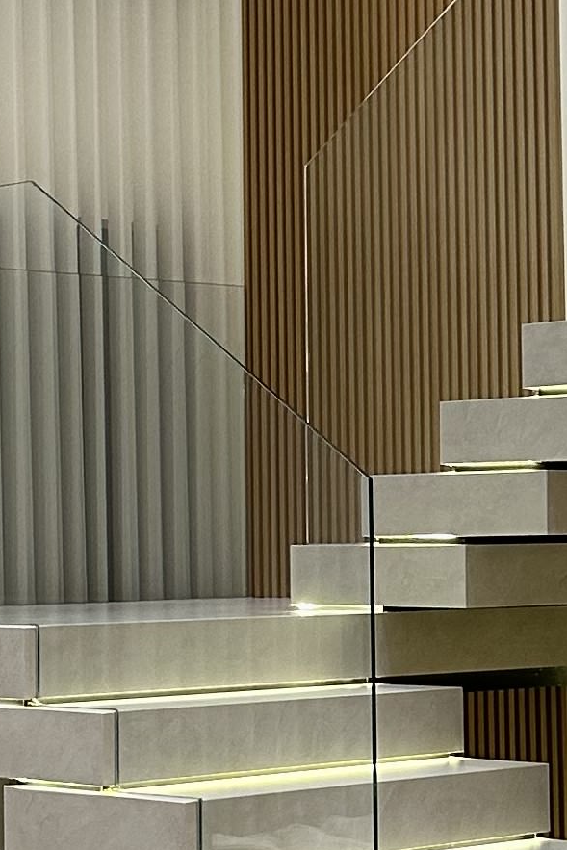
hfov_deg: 12.0
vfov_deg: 17.9
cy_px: 384
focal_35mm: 114
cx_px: 394
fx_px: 2692
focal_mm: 6.86
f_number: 1.78
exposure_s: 1/100
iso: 200
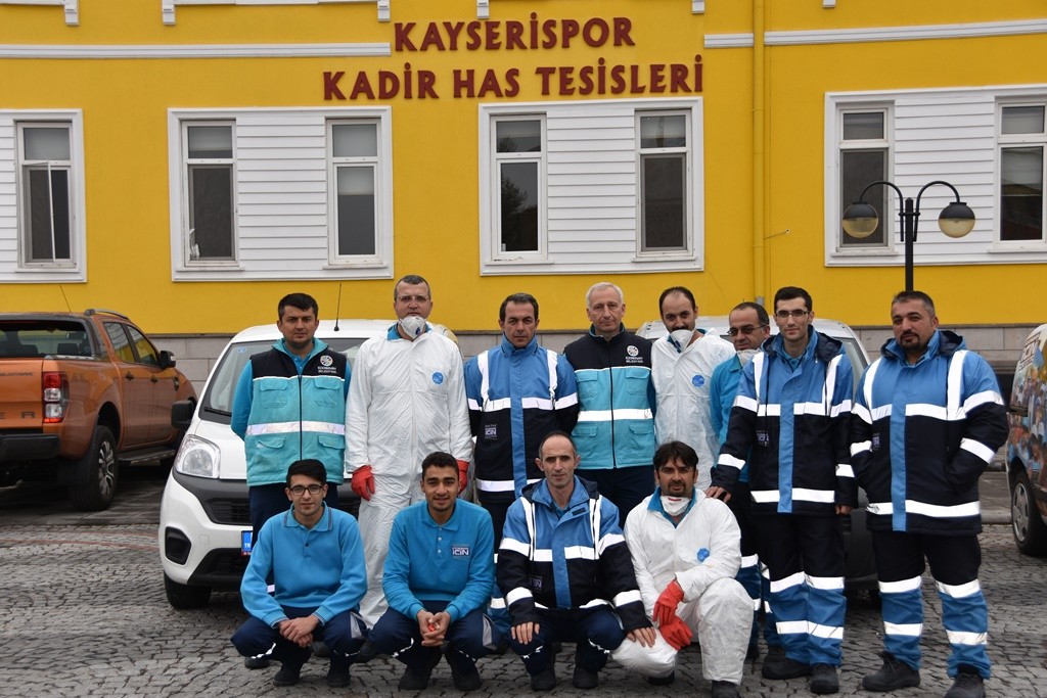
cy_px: 349
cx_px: 524
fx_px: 1483
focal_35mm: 51
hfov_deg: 38.9
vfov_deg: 26.5
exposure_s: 1/125
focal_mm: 34
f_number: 5.6
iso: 100
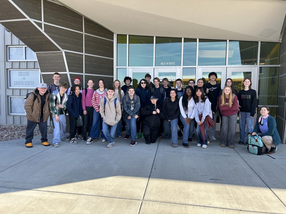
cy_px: 107
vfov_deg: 53.1
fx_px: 215
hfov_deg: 67.3
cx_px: 143
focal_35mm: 26
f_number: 1.5
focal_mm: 5.7
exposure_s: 1/666
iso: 50
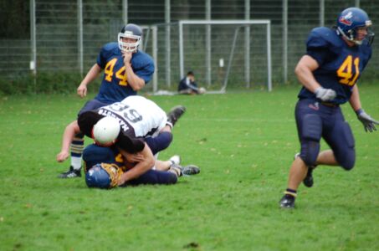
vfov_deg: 4.7
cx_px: 190
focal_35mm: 292
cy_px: 126
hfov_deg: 7.1
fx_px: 3073
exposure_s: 1/250
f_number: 5
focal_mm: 195
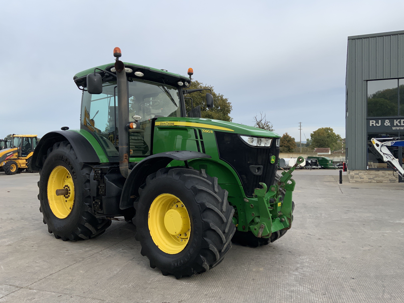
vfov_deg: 48.2
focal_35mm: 29
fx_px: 338
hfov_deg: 61.7
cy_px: 152
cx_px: 202
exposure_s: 1/869
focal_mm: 3
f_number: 1.8
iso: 16
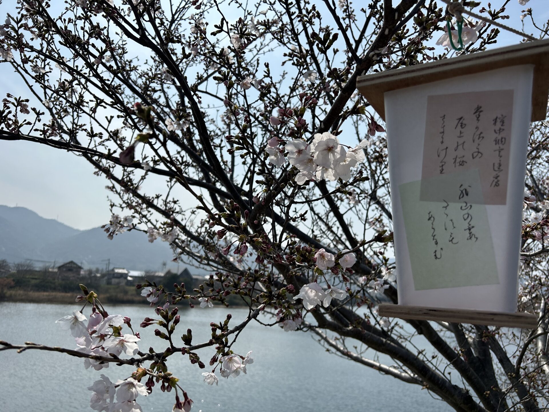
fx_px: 412
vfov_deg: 53.1
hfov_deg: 67.3
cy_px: 206
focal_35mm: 26
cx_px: 274
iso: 50
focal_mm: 5.7
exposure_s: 1/6993
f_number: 1.5
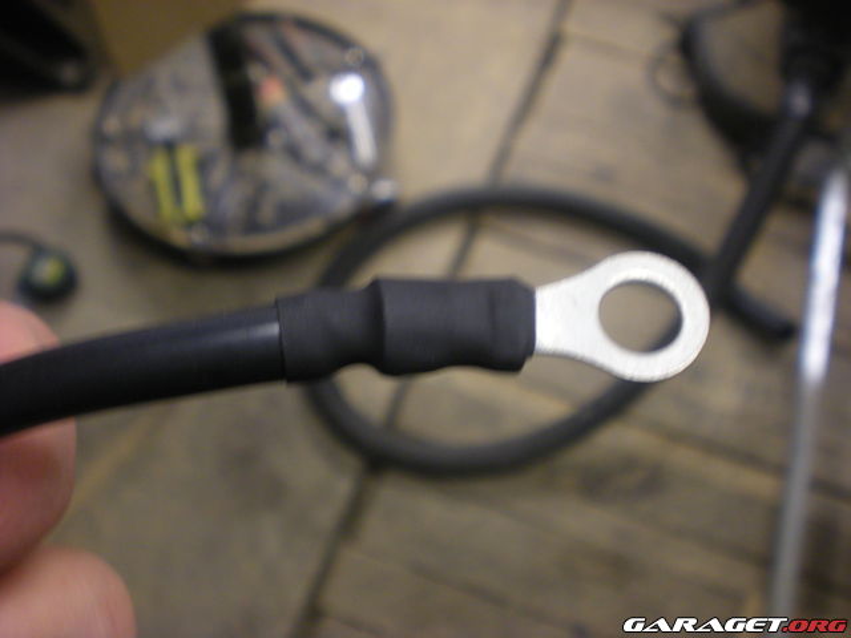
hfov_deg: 42.9
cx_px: 426
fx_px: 1082
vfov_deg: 32.9
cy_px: 319
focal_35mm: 44
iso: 200
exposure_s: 1/15.5
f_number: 3.5
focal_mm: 7.4
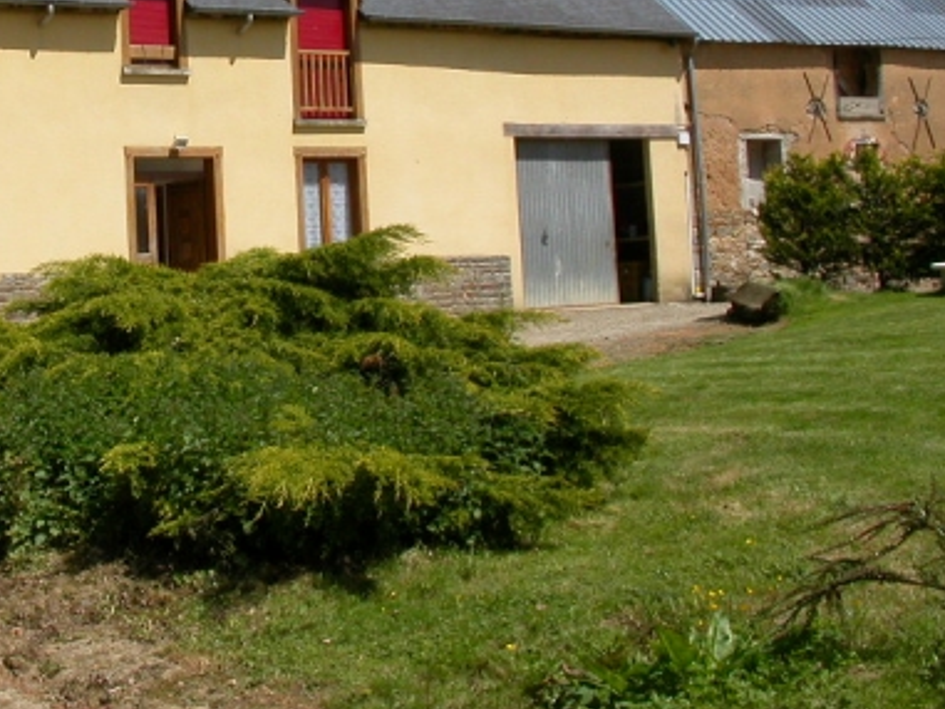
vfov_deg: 21.3
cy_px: 114
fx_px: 1857
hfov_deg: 27.7
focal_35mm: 68
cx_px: 134
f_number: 7.5
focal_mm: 7.85
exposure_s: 1/404
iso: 100
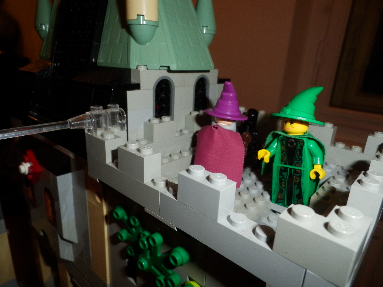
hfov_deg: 71.6
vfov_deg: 56.8
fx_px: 266
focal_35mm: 24
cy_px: 144
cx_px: 192
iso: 400
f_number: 7.9
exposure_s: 1/30
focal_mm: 4.2
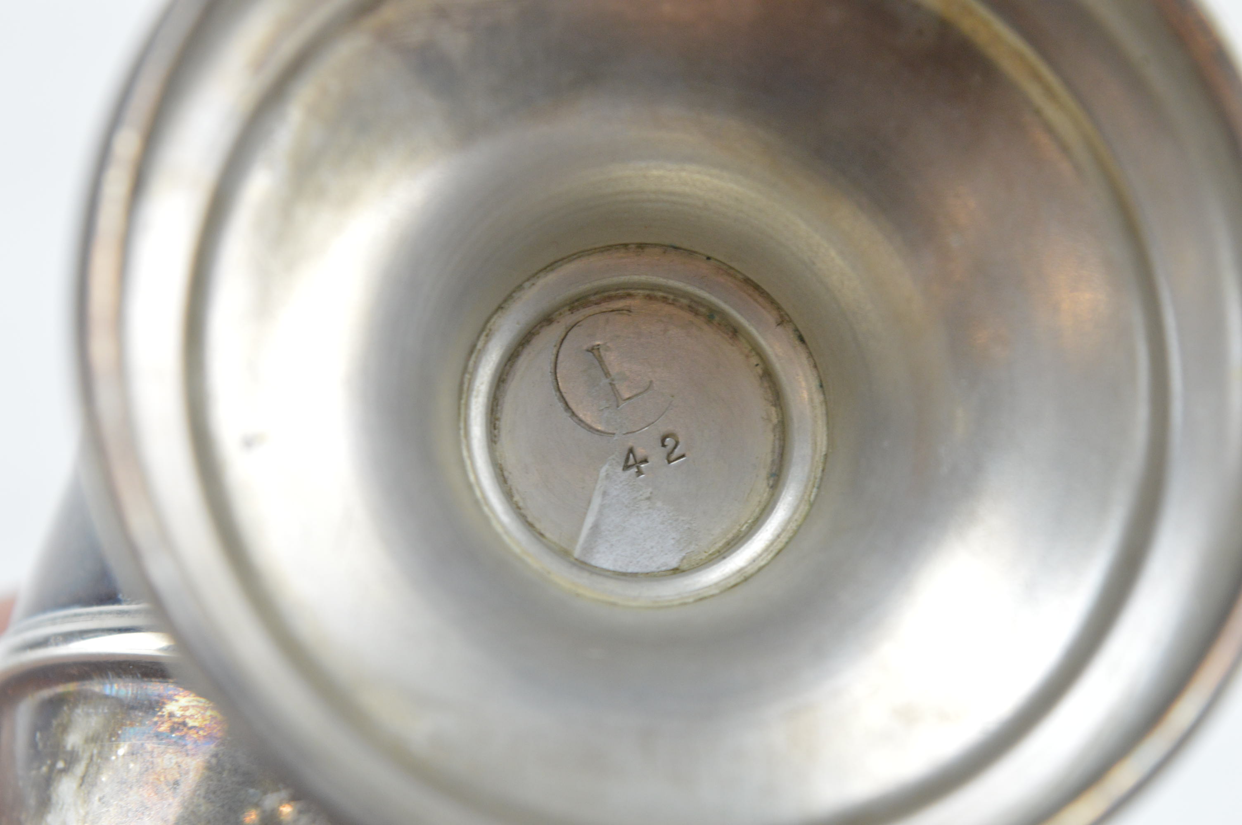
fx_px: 2844
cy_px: 412
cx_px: 621
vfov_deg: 16.5
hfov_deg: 24.6
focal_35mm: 82
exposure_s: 1/60
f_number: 6.3
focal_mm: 55
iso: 800
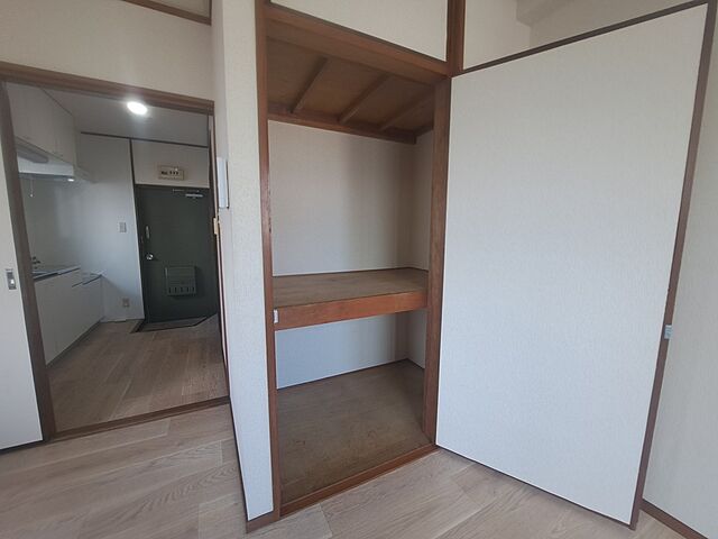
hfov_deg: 106.2
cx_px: 359
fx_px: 270
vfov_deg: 89.9
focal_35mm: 13
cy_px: 270
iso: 64
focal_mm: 1.74
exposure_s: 1/50
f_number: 2.2
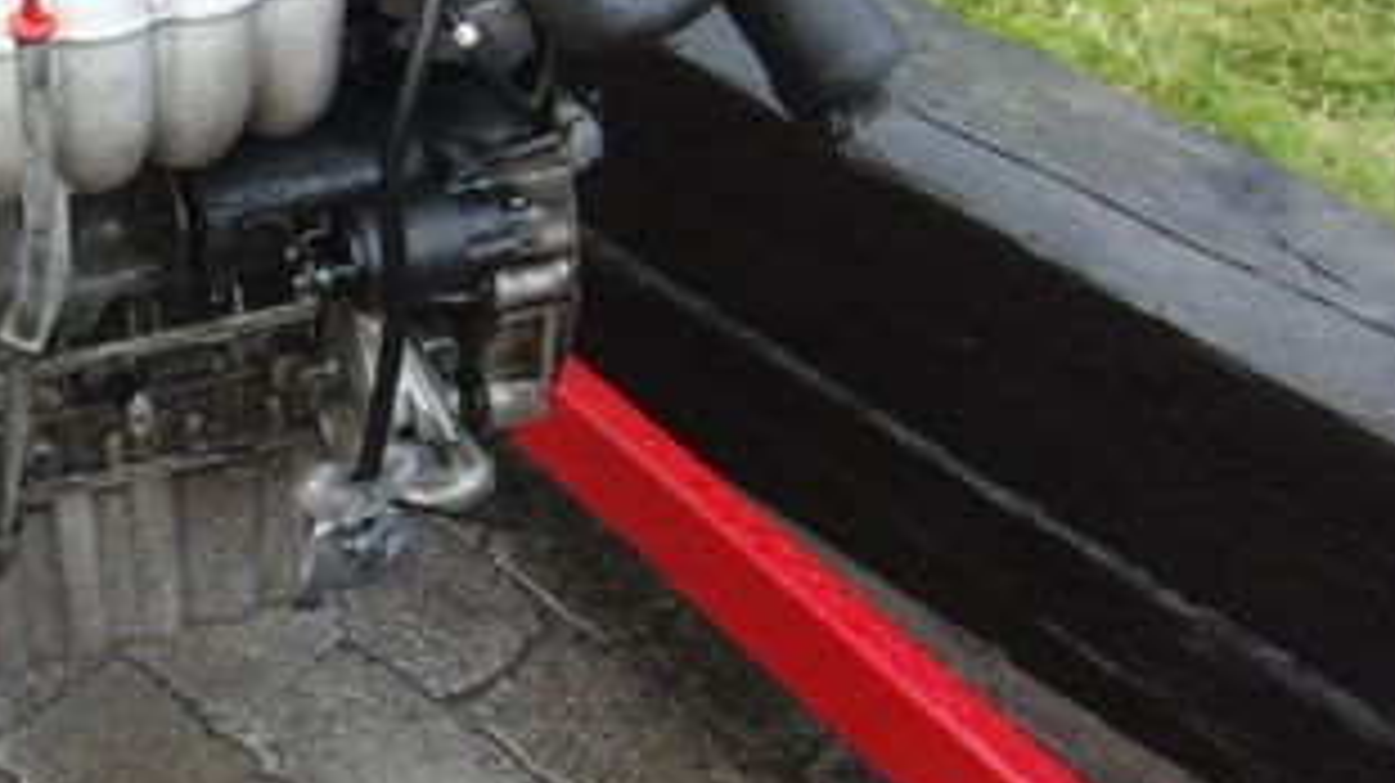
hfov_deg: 35.2
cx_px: 27
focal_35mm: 54
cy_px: 302
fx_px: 1996
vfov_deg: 22.1
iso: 400
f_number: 3.2
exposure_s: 1/60
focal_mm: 4.3
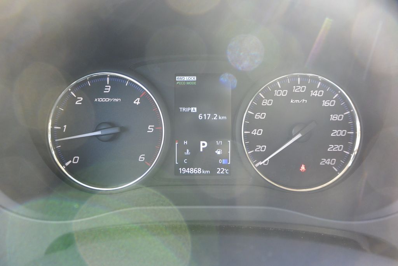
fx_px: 299
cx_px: 199
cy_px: 133
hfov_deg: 67.4
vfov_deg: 47.9
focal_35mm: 27
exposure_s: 1/60
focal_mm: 10
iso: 400
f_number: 3.5
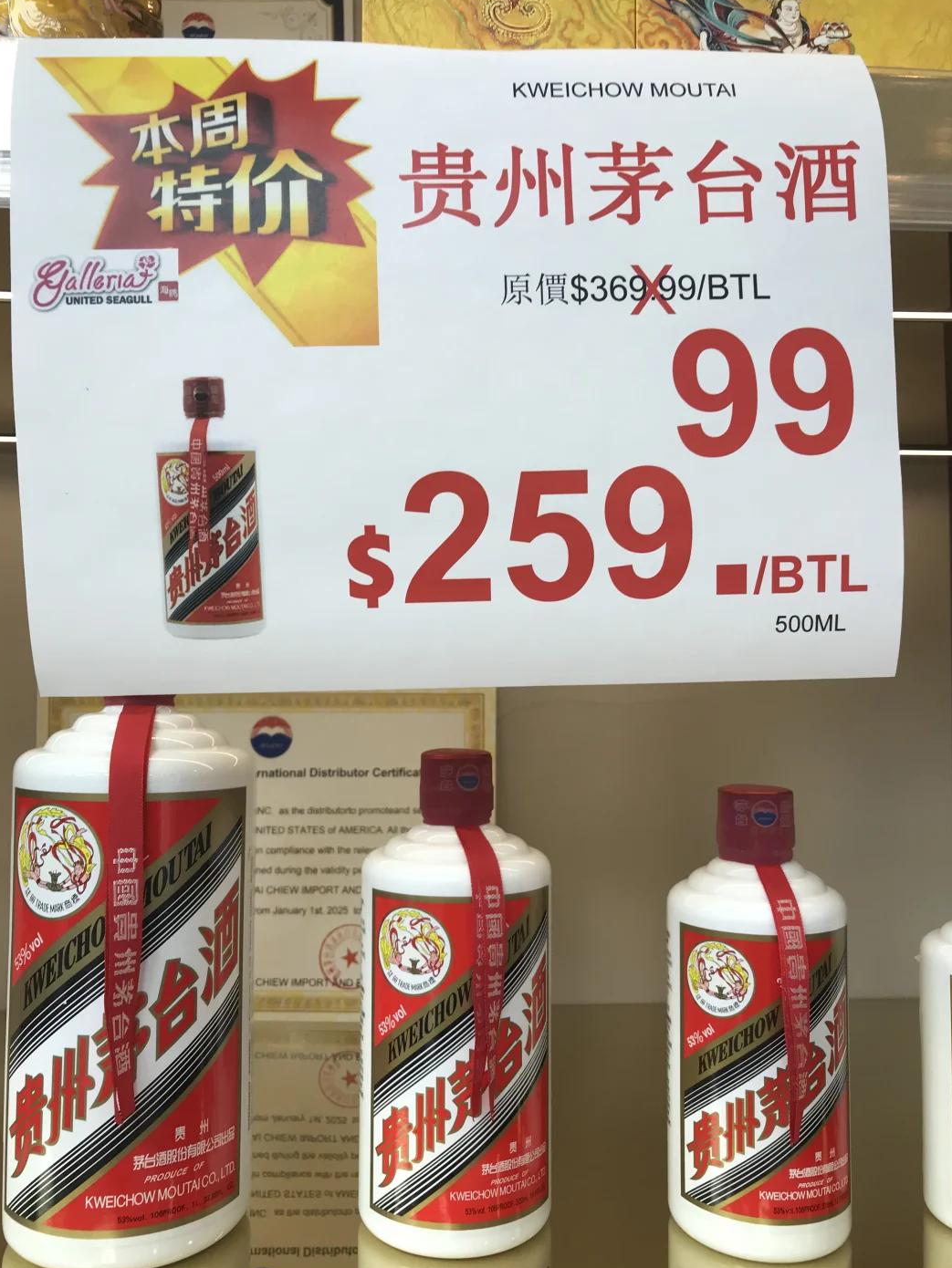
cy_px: 650
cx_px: 467
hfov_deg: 48.2
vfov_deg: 61.6
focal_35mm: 29
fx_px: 1063
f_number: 1.8
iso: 32
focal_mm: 3.99
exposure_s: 1/60
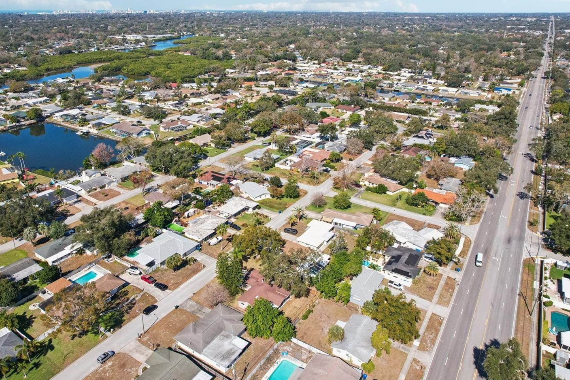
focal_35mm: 25
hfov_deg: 71.2
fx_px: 396
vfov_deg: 51.1
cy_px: 167
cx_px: 249
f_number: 2.8
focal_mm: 8.4
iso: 400
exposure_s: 1/1600
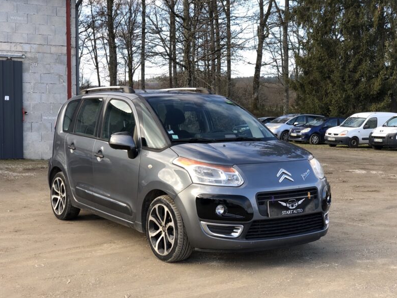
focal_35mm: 53
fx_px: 608
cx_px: 200
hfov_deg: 36.2
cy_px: 150
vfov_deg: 27.5
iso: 16
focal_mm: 6
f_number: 2.4
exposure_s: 1/123
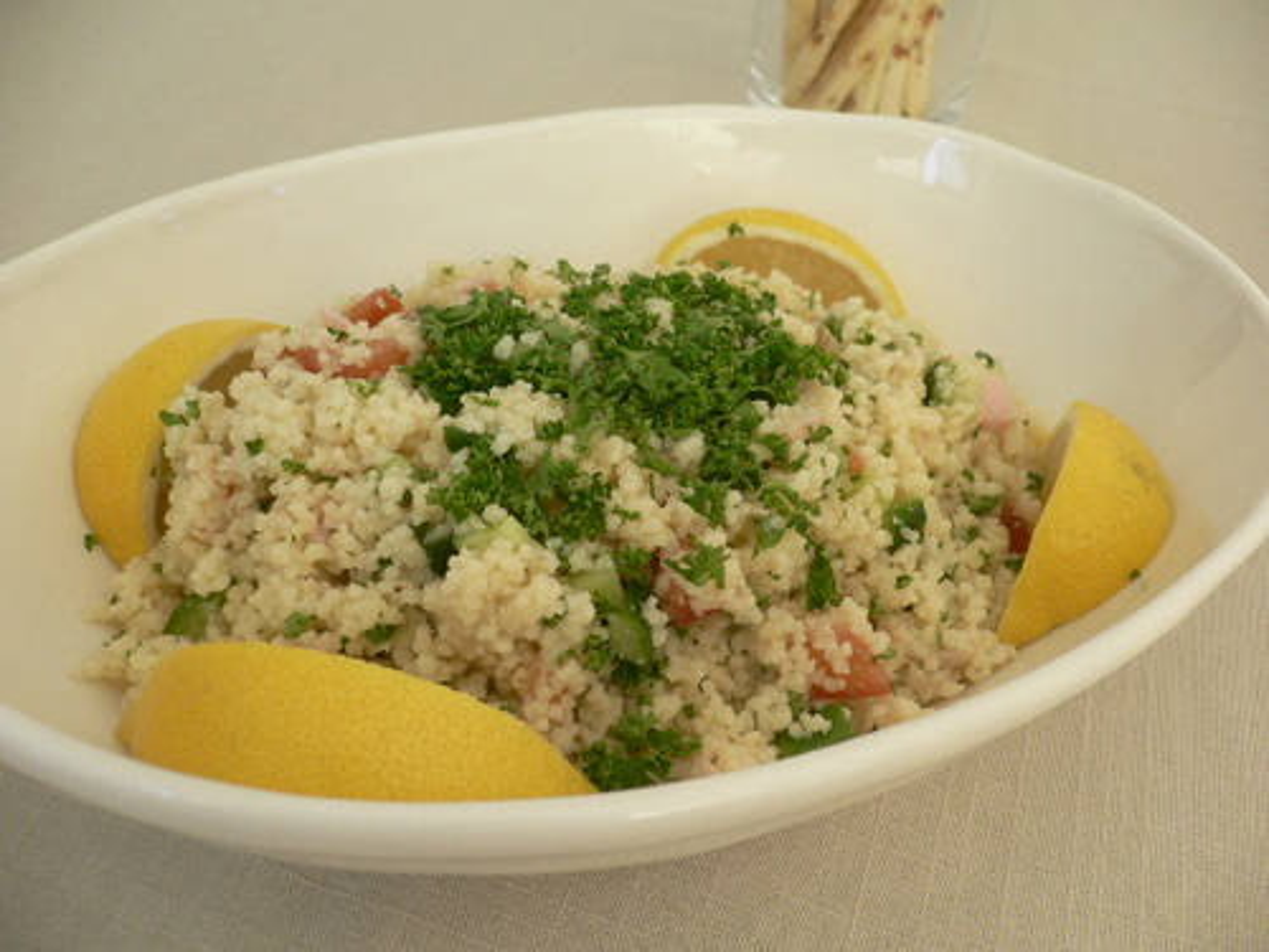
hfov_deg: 52.6
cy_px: 476
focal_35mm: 35
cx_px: 634
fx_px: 1283
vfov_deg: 40.7
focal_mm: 5.8
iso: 100
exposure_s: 1/80
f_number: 2.8
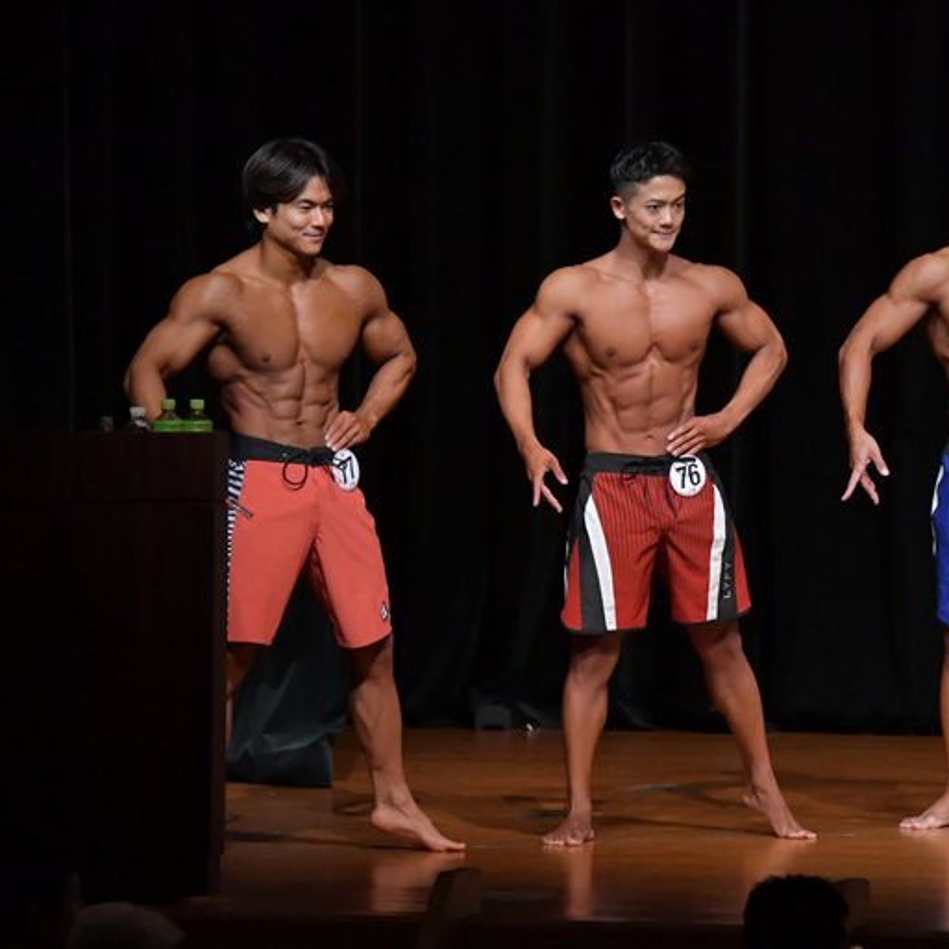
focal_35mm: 327
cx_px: 654
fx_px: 10142
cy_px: 474
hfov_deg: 5.4
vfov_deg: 5.4
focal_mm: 170
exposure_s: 1/400
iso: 5000
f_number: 5.6
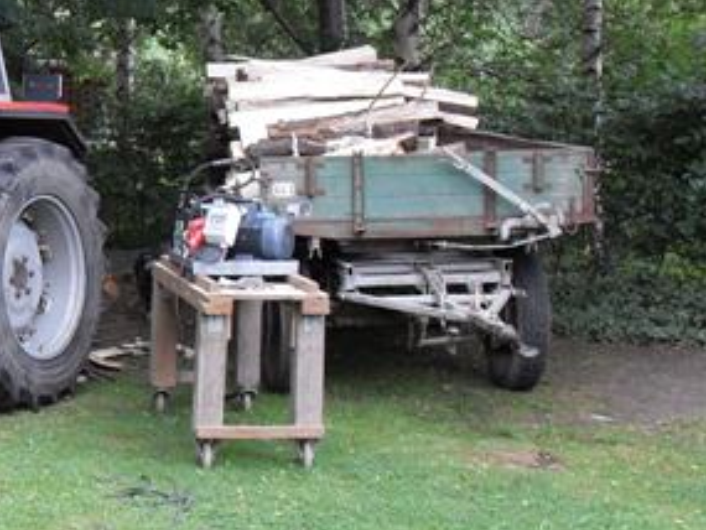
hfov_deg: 22.6
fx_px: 1694
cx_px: -2
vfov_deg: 17.8
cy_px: 275
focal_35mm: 83
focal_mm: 6.3
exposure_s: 1/45
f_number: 2.8
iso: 100
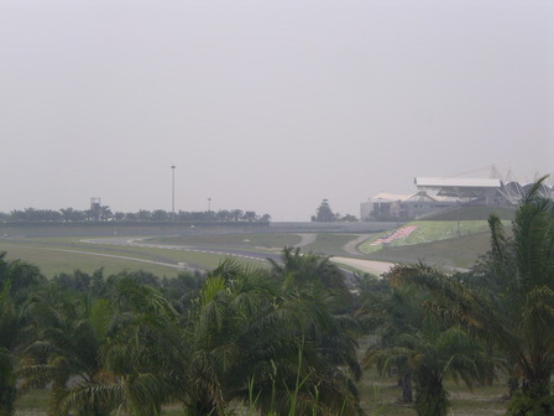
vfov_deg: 14.2
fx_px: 1664
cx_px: 277
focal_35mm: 104
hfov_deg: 18.9
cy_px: 208
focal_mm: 16
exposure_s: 1/125
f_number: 9.6
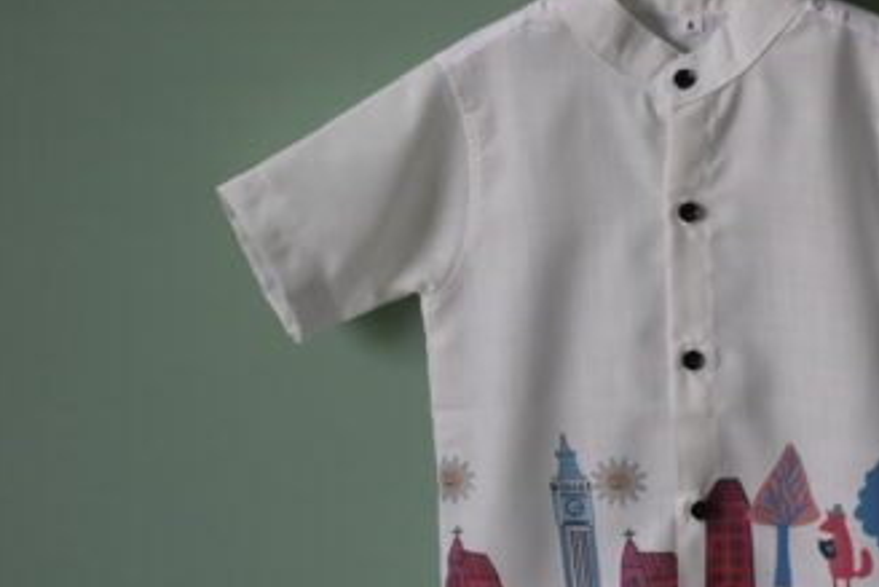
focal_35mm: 192
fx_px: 4690
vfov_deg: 7.2
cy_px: 375
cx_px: 796
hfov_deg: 10.6
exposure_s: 1/250
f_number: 4.5
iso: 1250
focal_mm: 70
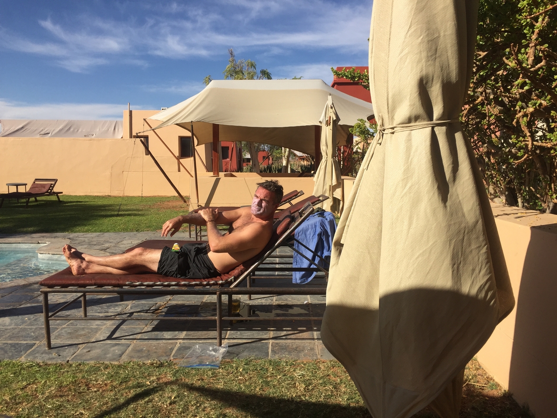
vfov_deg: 48.2
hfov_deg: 61.7
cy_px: 209
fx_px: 467
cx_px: 278
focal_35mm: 29
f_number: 2.2
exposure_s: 1/2475
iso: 32
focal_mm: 4.15
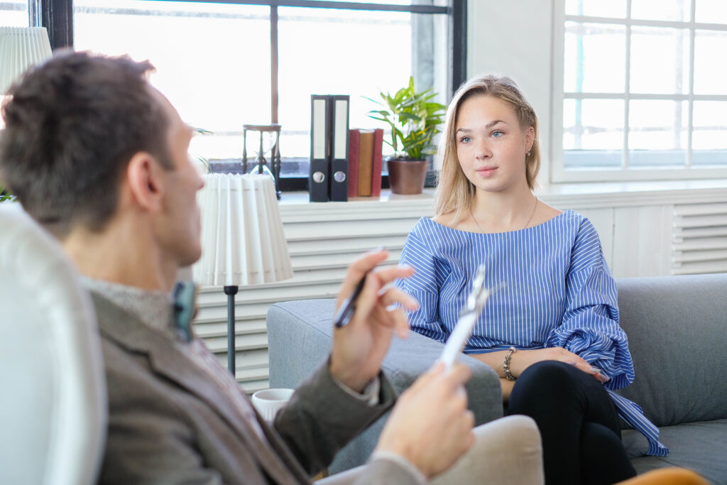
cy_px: 242
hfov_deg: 37.5
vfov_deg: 25.5
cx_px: 364
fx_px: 1070
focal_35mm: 53
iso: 640
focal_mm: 35
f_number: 2
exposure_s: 1/320
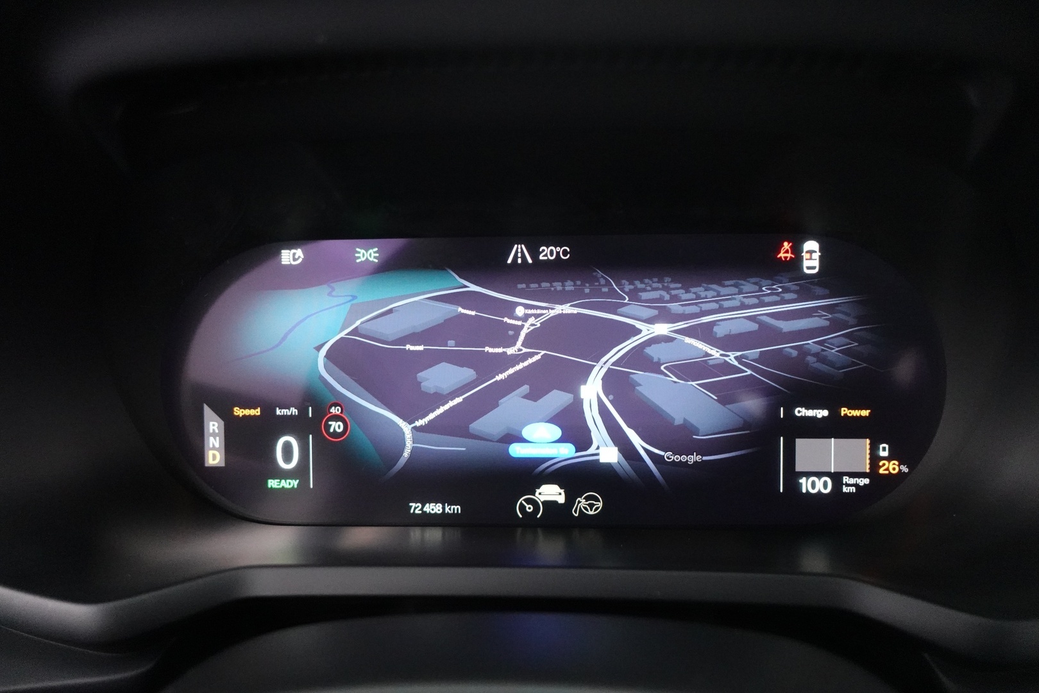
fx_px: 693
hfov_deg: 73.7
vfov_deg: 53.1
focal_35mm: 24
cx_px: 520
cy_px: 346
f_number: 1.8
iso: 3200
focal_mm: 9.4
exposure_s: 1/50
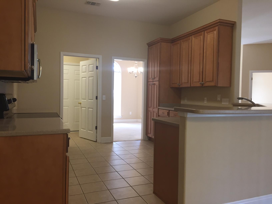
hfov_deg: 61.7
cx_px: 136
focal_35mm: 29
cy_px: 102
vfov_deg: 48.2
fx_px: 228
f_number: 2.2
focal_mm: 4.15
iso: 80
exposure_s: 1/33
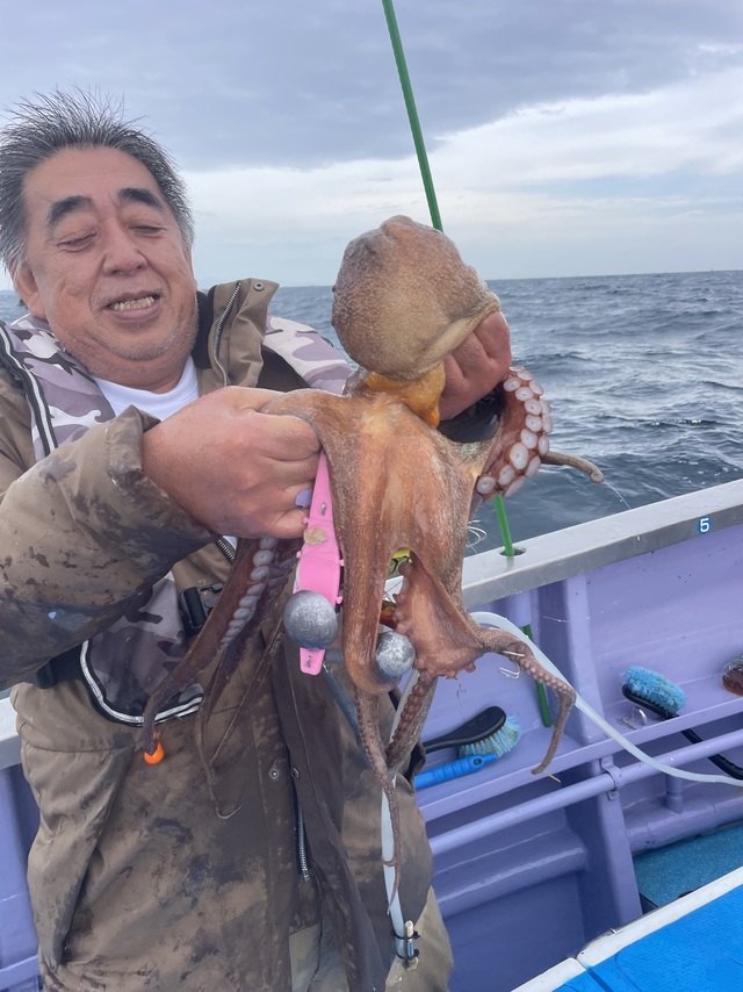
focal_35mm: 26
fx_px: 744
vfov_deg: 67.3
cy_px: 496
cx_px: 372
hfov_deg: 53.0
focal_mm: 4.2
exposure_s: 1/849
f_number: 1.6
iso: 32
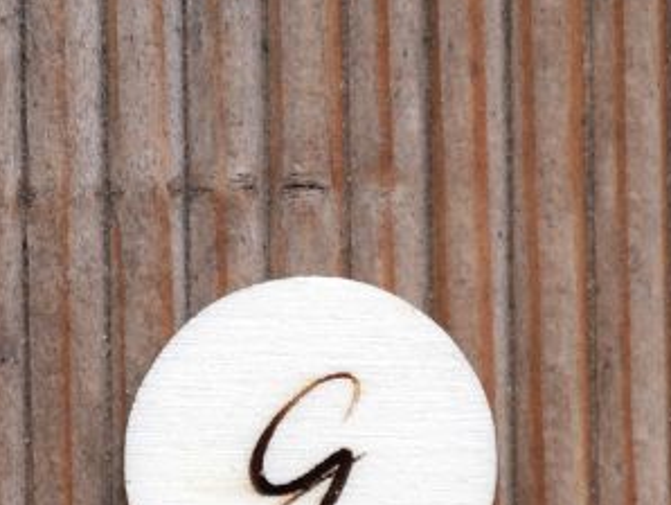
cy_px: 508
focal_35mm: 752
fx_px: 14589
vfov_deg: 2.0
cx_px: 378
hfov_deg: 2.6
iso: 320
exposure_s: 1/320
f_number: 5.6
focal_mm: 140
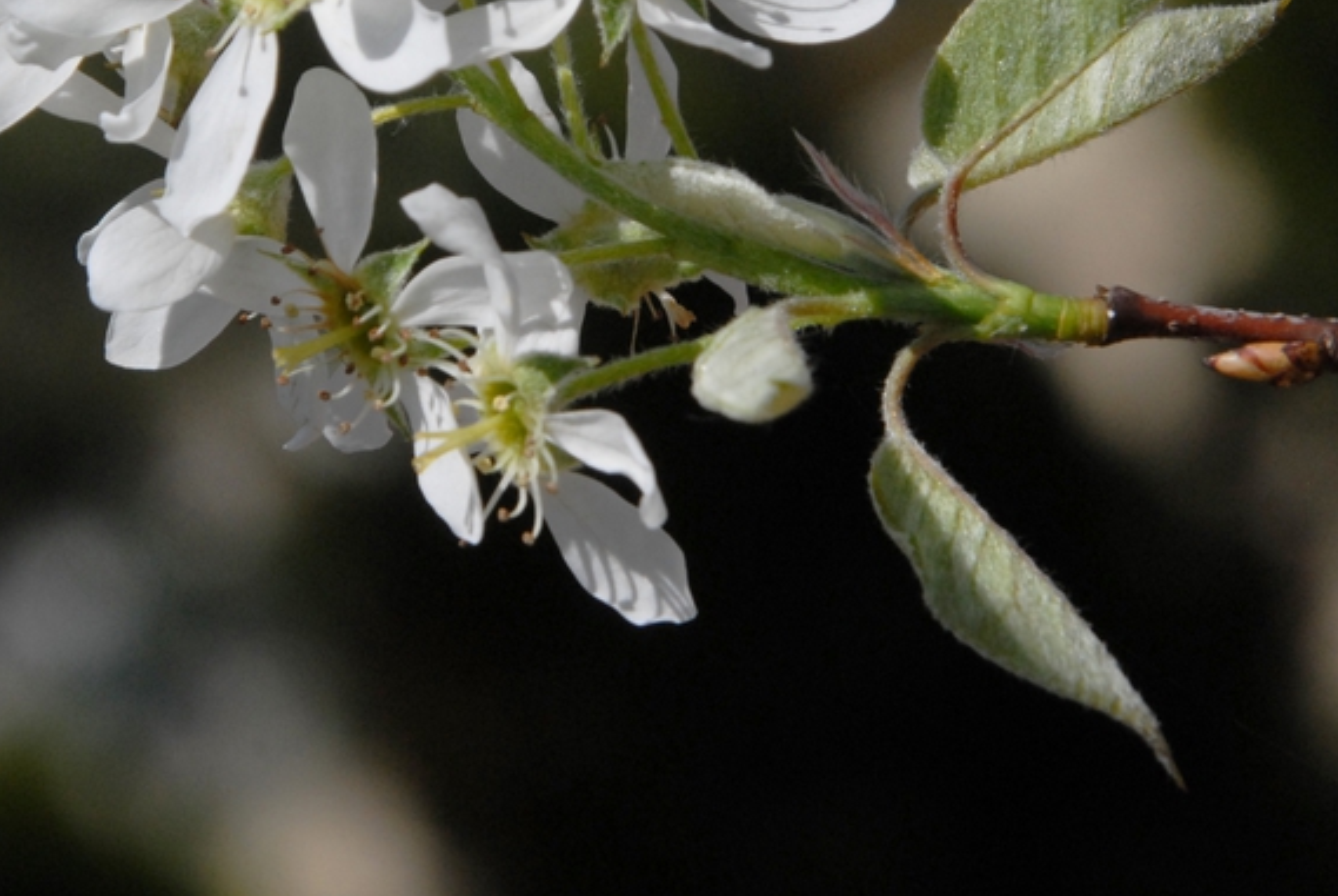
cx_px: 604
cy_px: 109
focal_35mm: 297
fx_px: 11053
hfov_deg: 6.9
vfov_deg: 4.6
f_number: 13
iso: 400
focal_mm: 110
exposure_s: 1/640
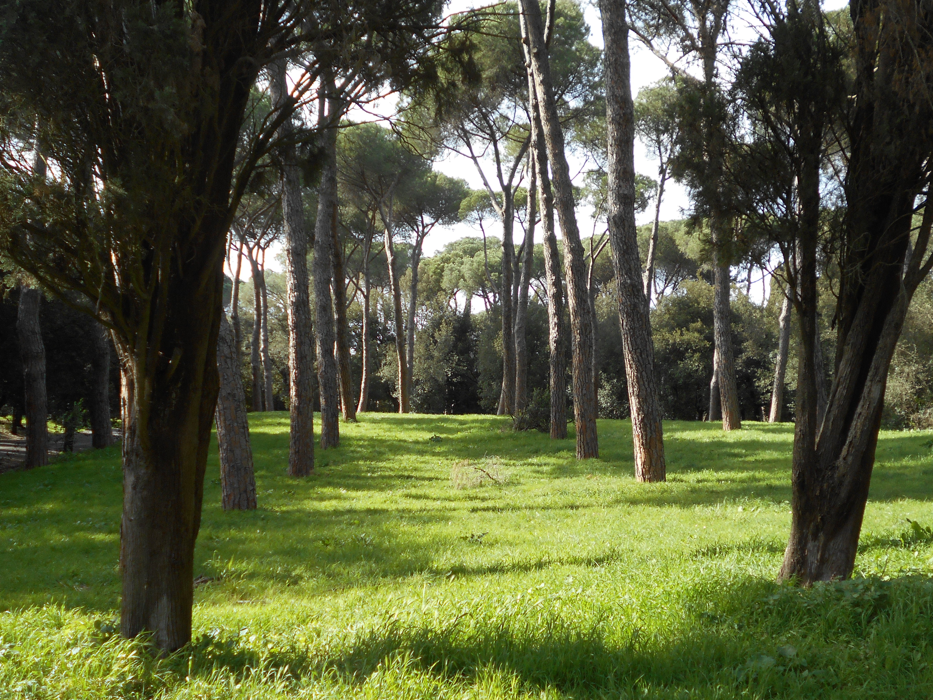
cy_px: 344
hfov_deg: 46.8
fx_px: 1078
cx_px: 478
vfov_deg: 36.0
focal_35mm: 40
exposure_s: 1/160
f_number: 3.9
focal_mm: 6.7
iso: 80
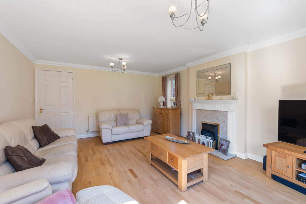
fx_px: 136
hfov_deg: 96.7
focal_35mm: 16
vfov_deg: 73.8
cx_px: 153
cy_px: 102
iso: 320
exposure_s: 1/2.5
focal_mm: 16
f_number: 8
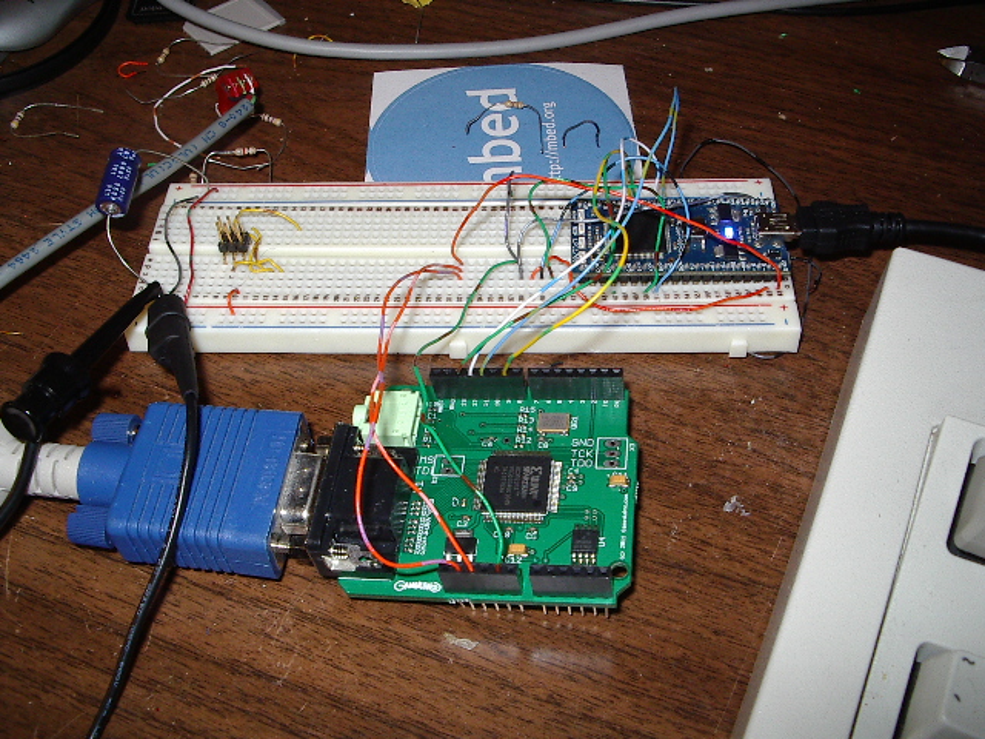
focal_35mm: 38
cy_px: 370
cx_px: 492
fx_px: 1081
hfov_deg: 49.0
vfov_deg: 37.7
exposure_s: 1/60
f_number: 4.8
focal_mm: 5.8
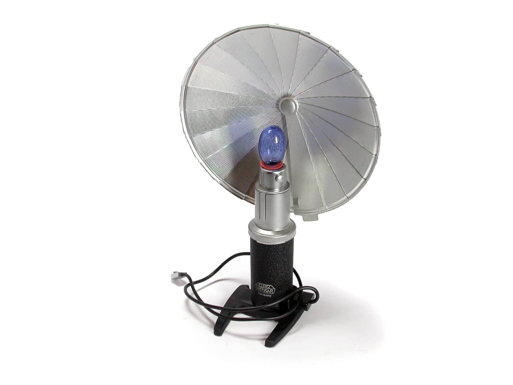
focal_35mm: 49
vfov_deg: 29.7
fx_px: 726
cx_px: 256
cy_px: 192
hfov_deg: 38.9
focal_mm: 10.2
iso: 100
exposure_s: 1/70.5
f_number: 3.2
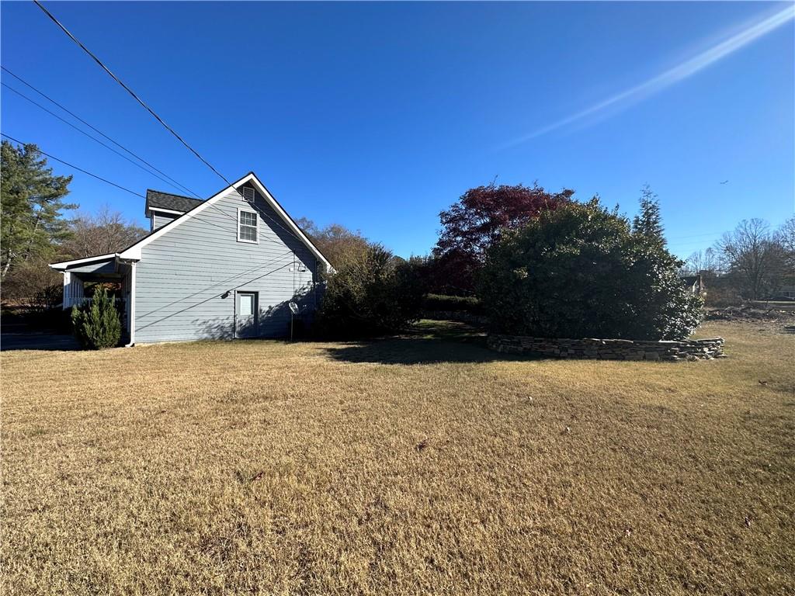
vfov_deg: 85.7
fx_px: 322
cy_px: 298
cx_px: 398
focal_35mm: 14
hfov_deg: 102.1
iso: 40
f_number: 2.2
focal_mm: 2.22
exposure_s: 1/1135
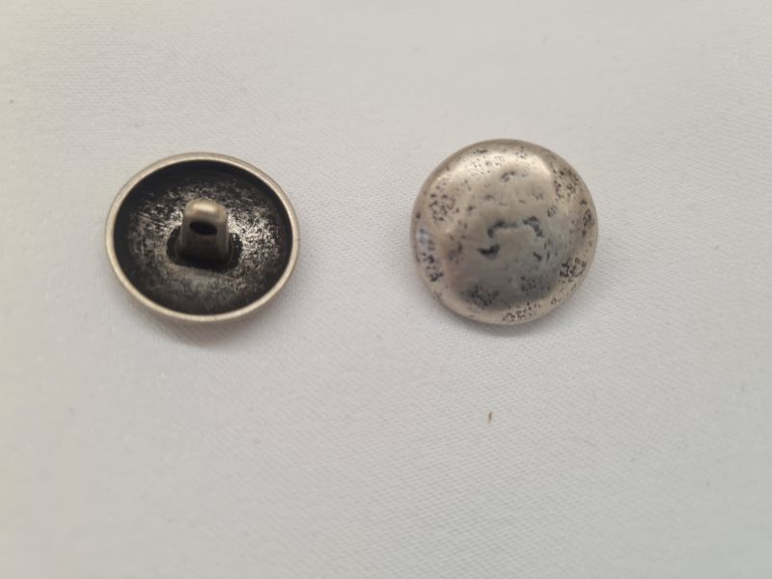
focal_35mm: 26
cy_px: 290
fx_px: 580
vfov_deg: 53.1
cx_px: 386
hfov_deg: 67.3
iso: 50
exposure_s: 1/171
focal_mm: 5.4
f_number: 1.8
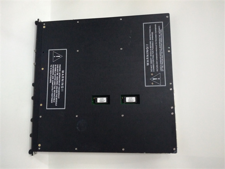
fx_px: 175
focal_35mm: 27
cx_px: 112
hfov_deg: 65.3
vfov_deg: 51.4
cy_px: 84
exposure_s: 1/33
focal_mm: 3.79
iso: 759
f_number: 2
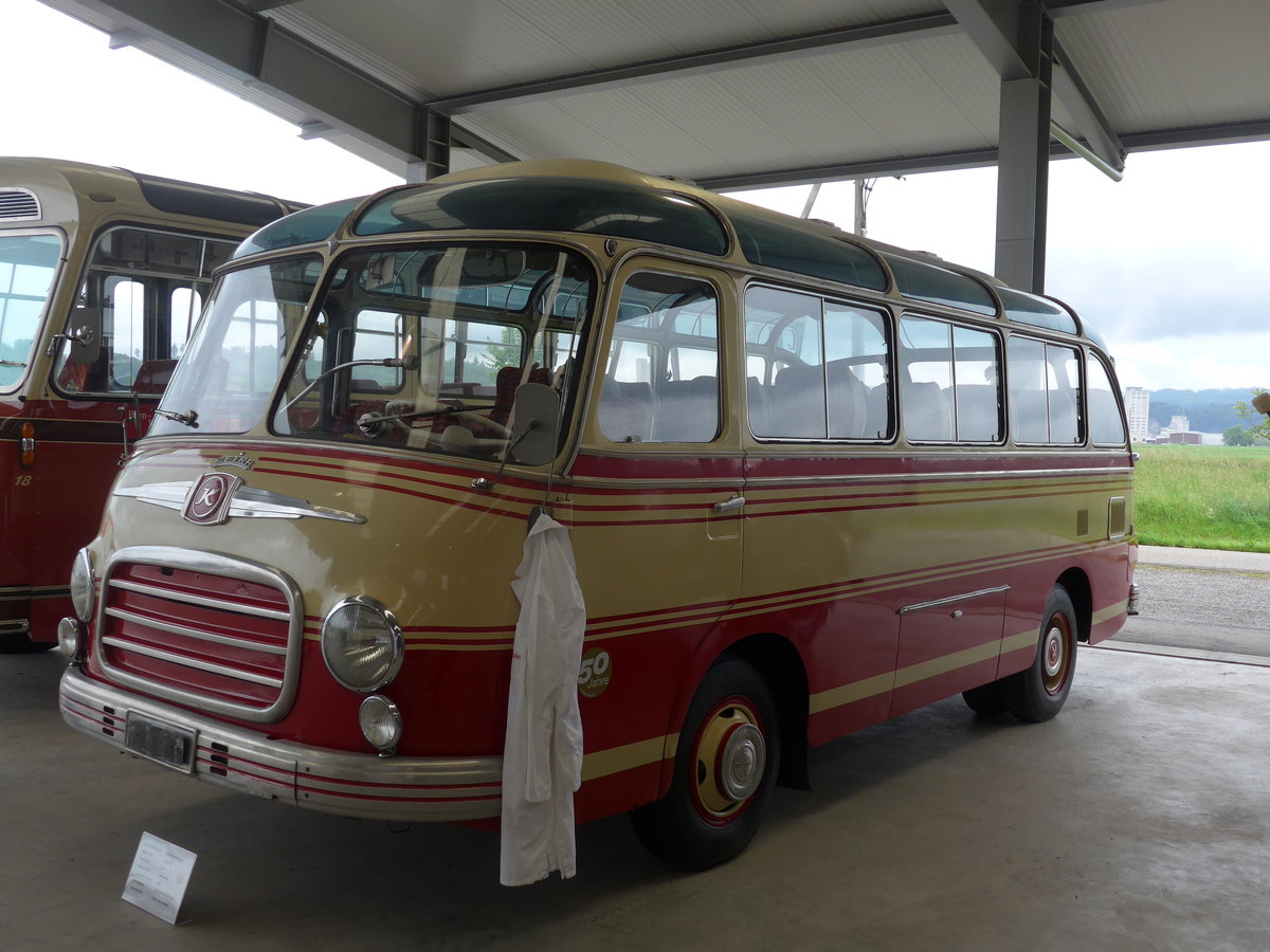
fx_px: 1247
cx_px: 635
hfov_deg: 54.0
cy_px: 476
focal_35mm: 34
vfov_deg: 41.8
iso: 80
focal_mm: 7
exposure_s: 1/200
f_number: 2.8
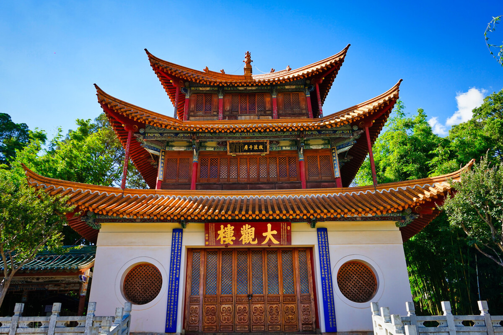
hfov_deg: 65.5
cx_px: 252
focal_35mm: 28
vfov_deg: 46.4
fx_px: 391
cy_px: 168
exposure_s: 1/80
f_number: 9
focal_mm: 28
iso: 100
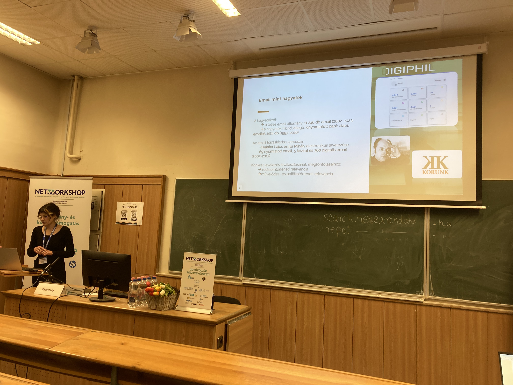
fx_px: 415
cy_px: 192
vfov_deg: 49.7
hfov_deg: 63.4
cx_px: 256
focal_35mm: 28
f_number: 1.8
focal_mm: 3.99
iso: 80
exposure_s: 1/50
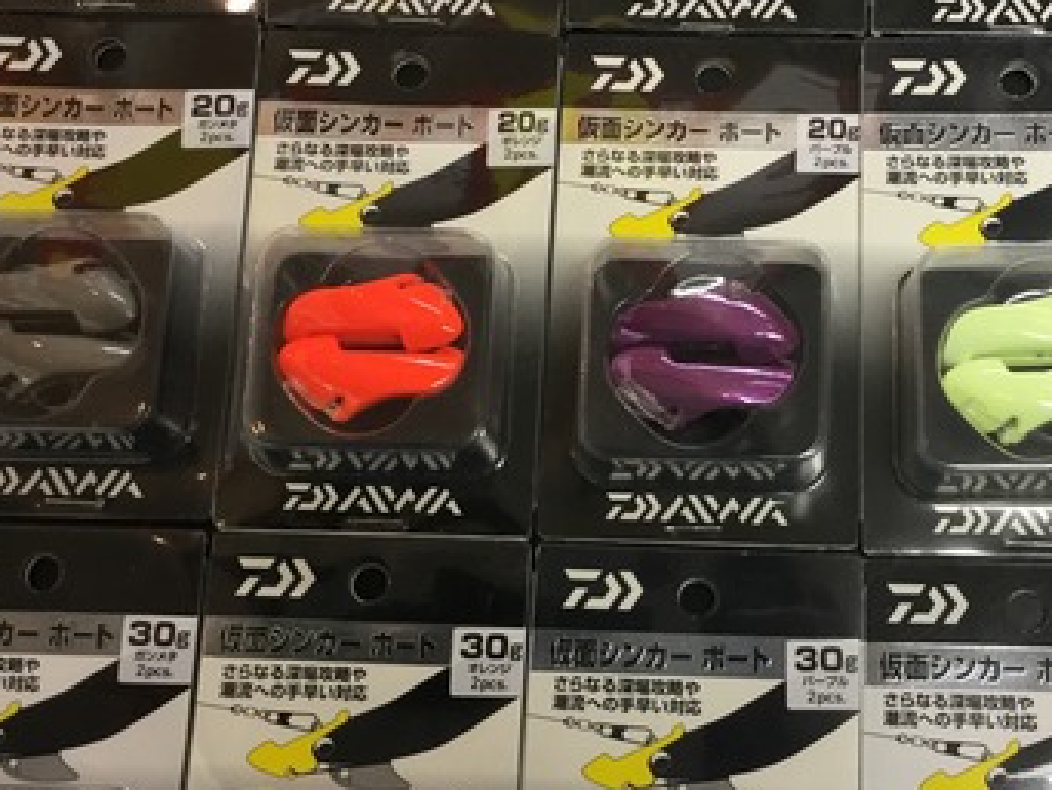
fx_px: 1764
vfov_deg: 25.3
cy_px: 409
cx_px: 643
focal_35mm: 58
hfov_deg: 33.1
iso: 80
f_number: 2.4
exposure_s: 1/33
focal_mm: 3.3
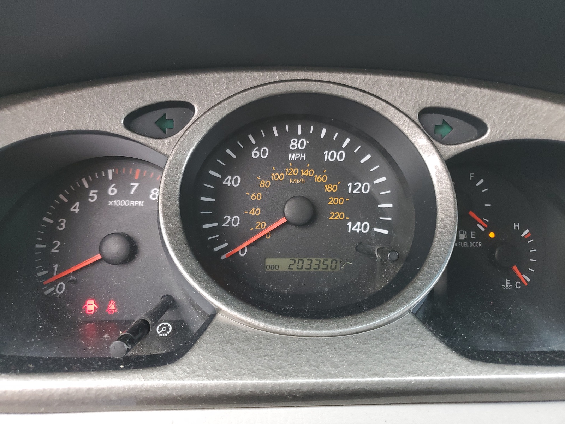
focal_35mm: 26
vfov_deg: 53.1
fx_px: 424
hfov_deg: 67.3
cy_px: 212
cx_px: 282
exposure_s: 1/100
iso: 86
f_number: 1.5
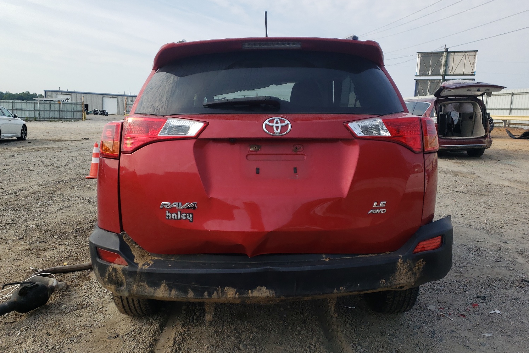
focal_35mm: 29
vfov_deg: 45.0
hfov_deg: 63.6
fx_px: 426
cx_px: 255
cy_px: 175
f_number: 1.5
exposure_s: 1/2000
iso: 50
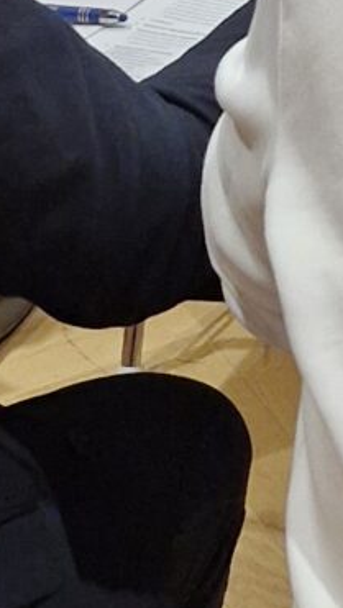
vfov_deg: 11.3
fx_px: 2794
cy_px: -601
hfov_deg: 6.5
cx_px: 952
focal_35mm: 173
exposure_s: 1/100
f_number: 1.8
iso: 320
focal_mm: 5.54
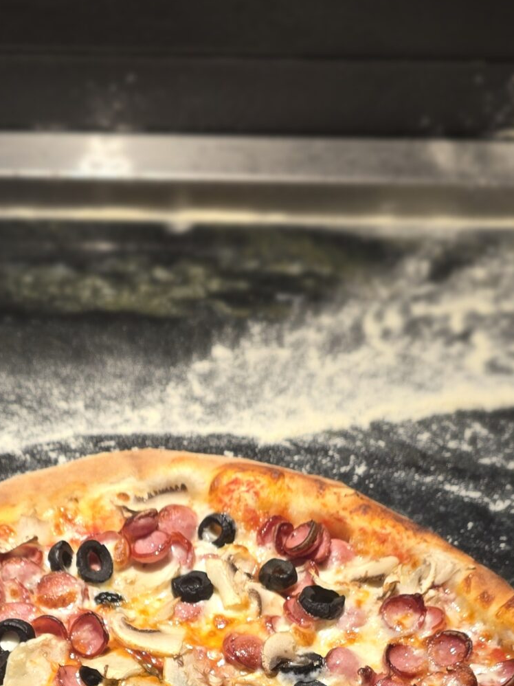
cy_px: 838
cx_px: 138
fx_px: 1169
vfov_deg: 28.2
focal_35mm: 59
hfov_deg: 24.6
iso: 40
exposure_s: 1/50
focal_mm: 6.3
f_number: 1.7
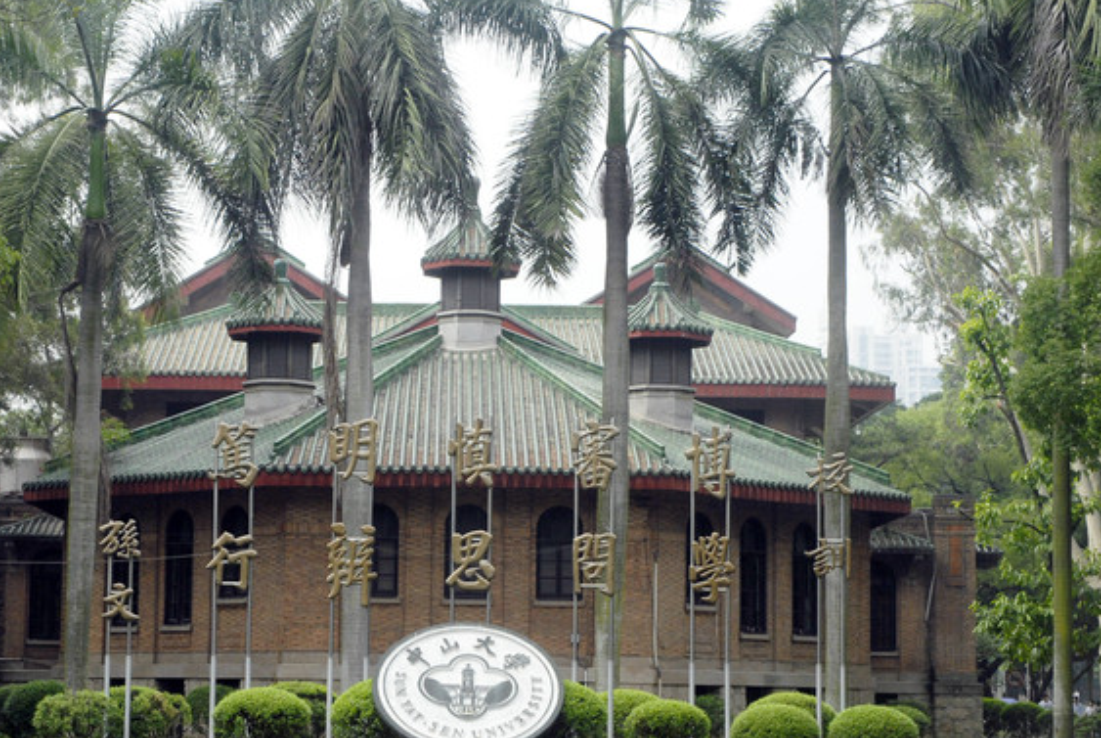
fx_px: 2480
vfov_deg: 16.9
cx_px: 462
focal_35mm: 81
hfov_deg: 25.0
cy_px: 437
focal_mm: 38
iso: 200
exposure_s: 1/125
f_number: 8
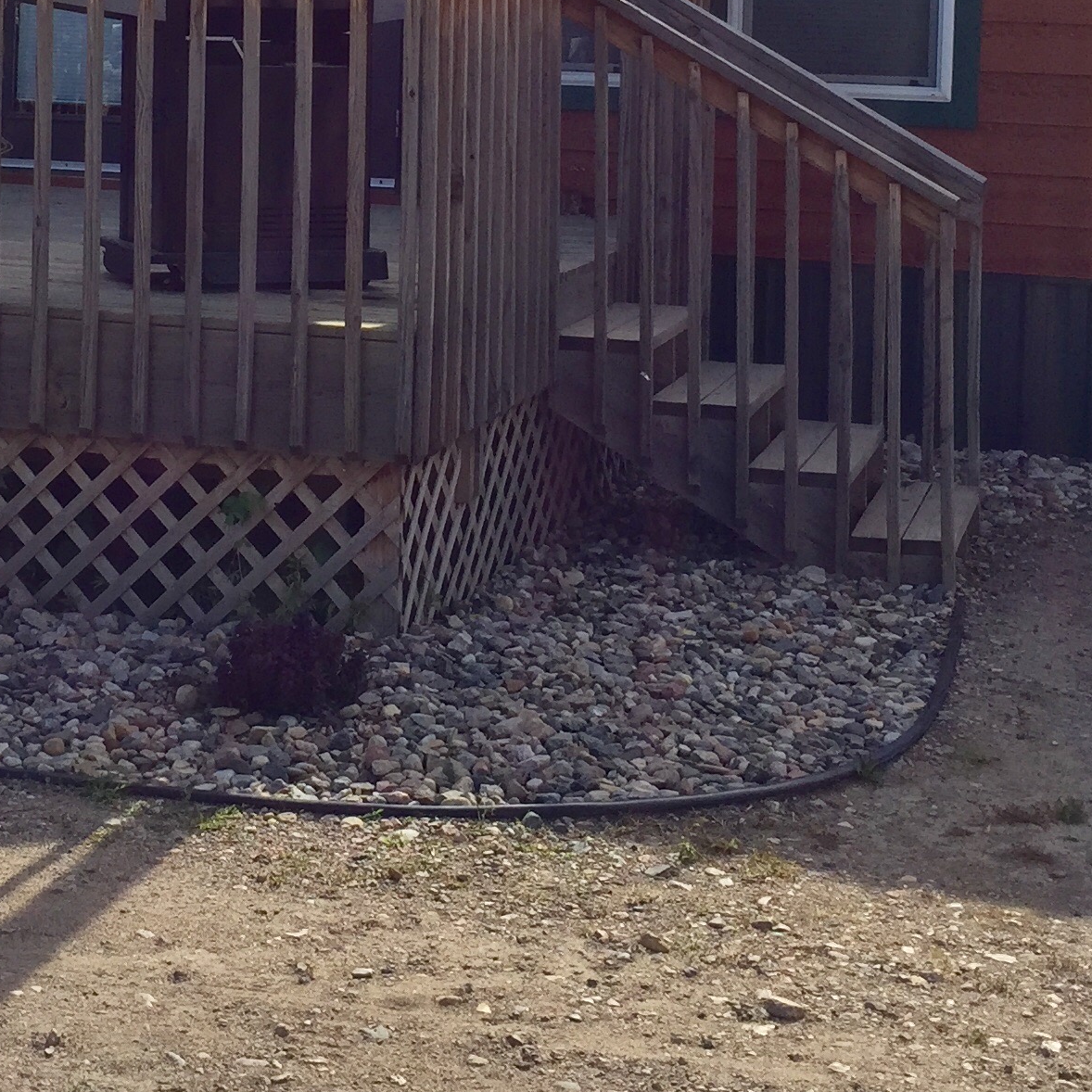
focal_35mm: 71
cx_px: 300
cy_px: 90
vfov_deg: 23.6
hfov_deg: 24.1
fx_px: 2534
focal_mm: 4.15
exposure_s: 1/1647
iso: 32
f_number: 2.2
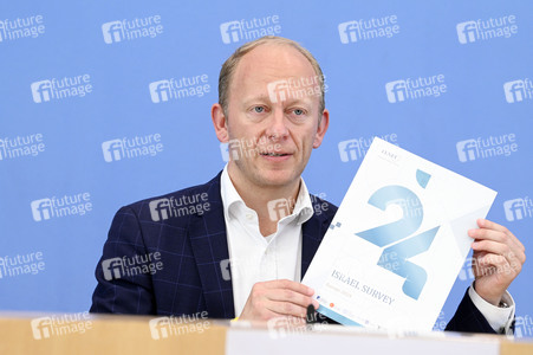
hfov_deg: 18.6
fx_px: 1627
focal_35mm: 110
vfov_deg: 12.4
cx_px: 266
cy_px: 178
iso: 3200
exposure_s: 1/640
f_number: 5.6
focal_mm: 110
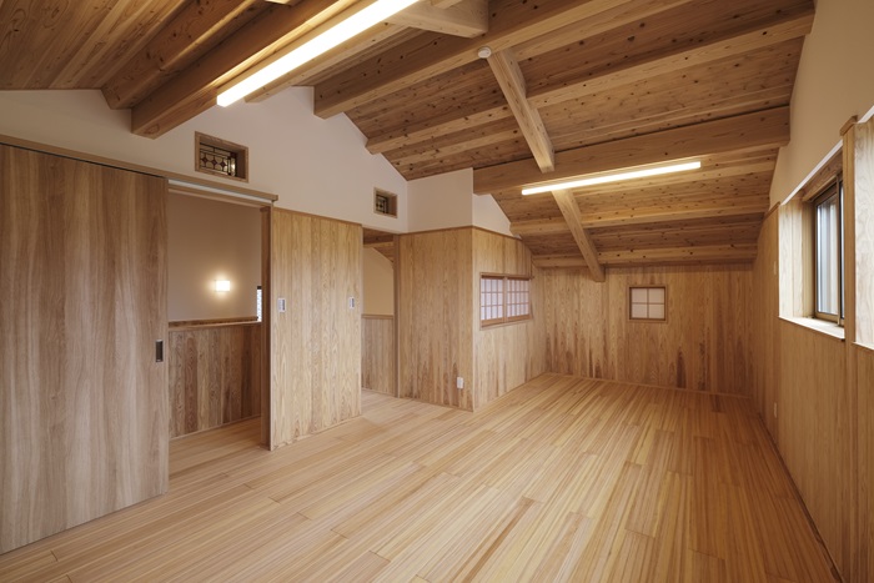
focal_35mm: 15
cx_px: 437
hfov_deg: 100.4
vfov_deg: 77.4
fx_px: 364
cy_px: 292
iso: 160
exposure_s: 1/20
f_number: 6.4
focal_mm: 10
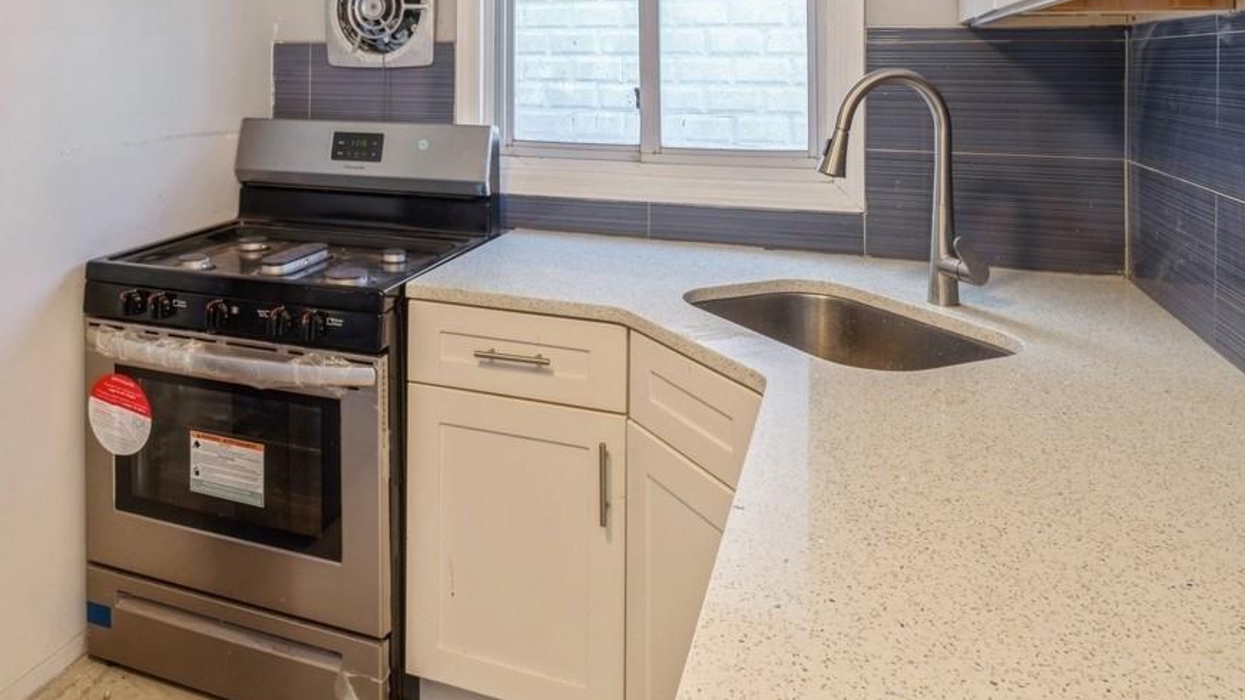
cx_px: 468
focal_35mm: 27
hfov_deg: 68.8
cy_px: 77
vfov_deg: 39.9
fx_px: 891
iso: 100
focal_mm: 14
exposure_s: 1/2.5
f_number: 11
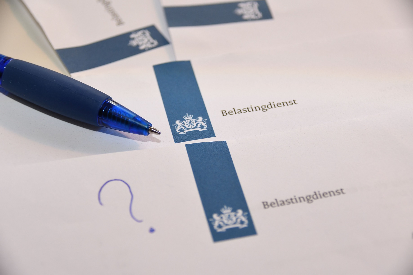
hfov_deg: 19.5
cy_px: 138
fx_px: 1204
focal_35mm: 105
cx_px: 206
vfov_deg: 13.0
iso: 640
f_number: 5.6
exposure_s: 1/60
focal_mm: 70
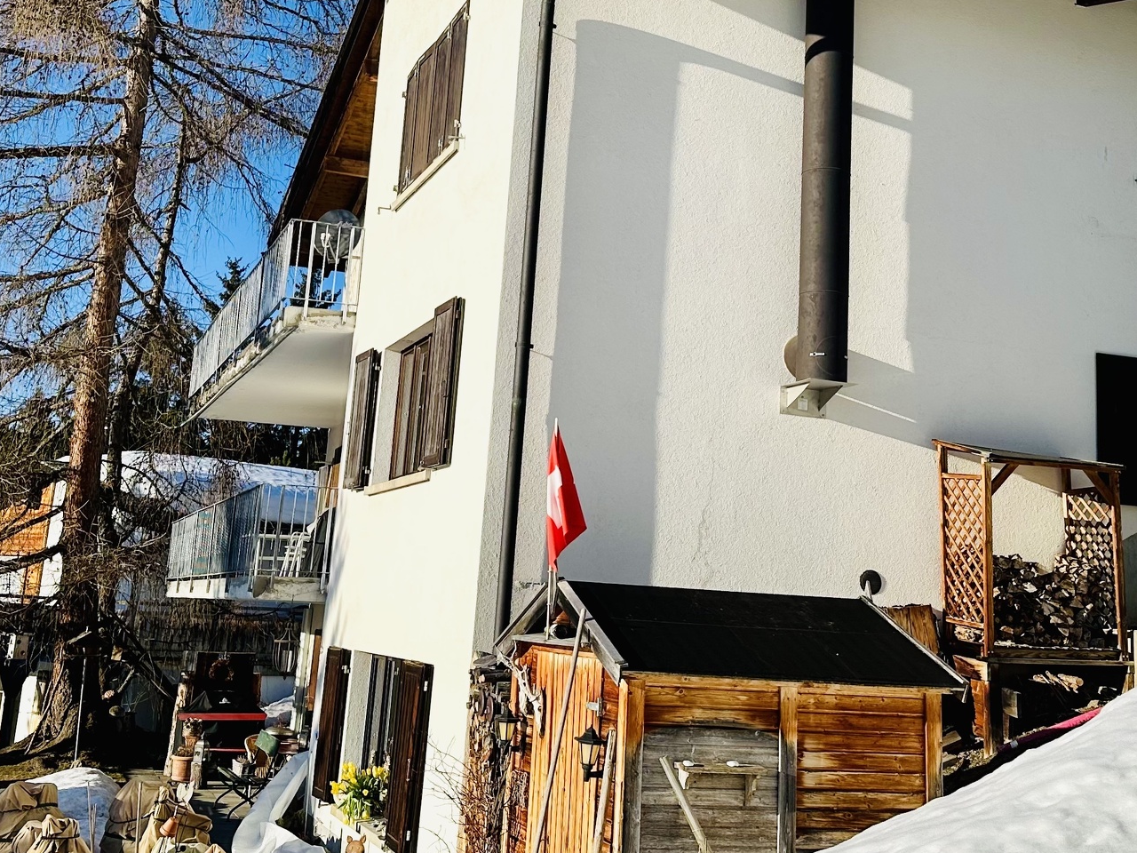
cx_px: 608
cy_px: 210
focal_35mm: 48
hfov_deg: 39.6
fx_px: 1577
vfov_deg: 29.8
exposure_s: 1/4545
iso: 80
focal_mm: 6.86
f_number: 1.78
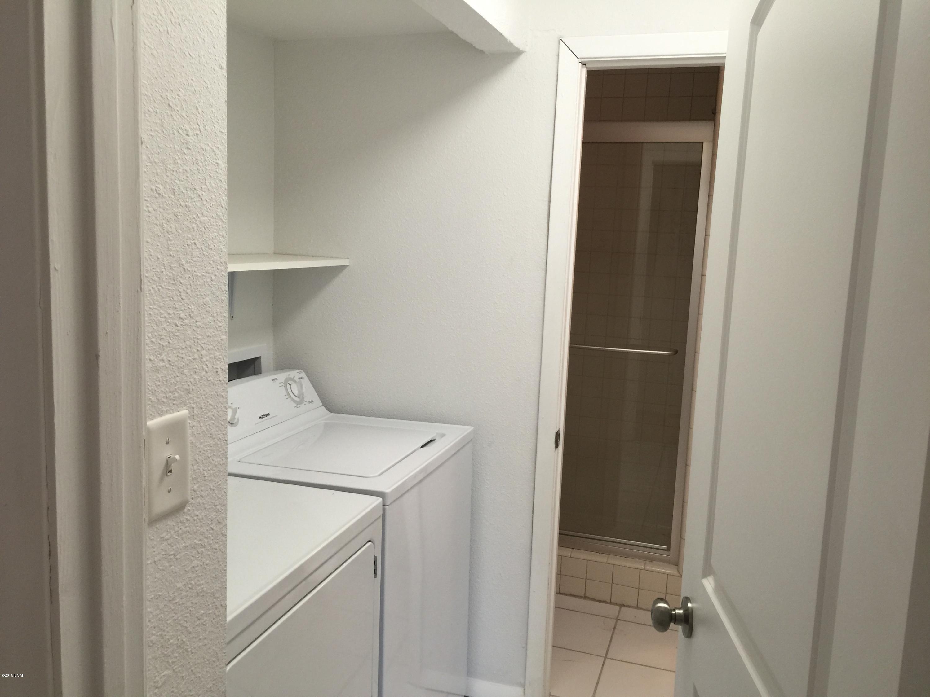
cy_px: 348
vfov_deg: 48.2
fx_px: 779
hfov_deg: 61.7
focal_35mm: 29
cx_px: 465
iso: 40
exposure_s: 1/30
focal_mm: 4.15
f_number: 2.2
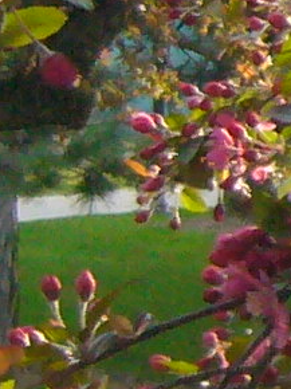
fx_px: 3817
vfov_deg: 5.8
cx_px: 1222
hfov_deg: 4.0
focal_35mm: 340
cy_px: -114
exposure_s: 1/400
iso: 200
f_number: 2.8
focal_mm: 5.8
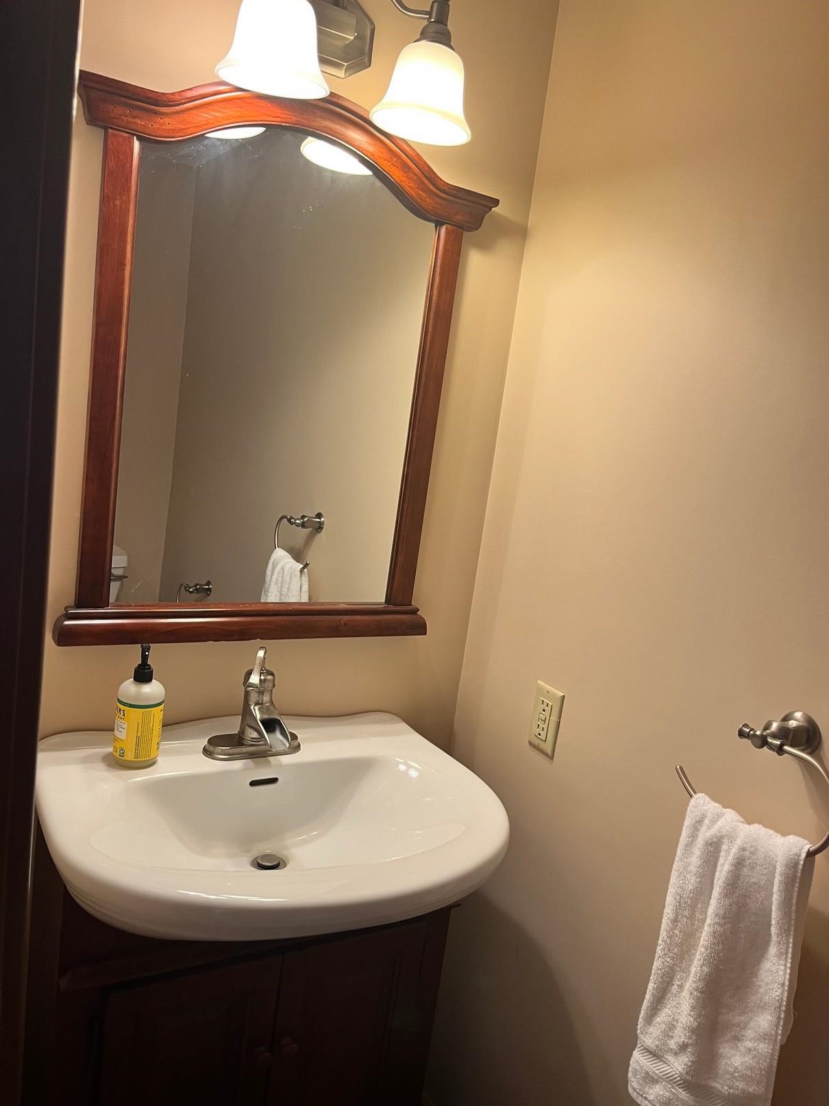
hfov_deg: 53.1
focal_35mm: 26
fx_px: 830
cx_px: 414
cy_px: 553
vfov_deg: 67.3
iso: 80
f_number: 1.6
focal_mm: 5.1
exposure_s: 1/60
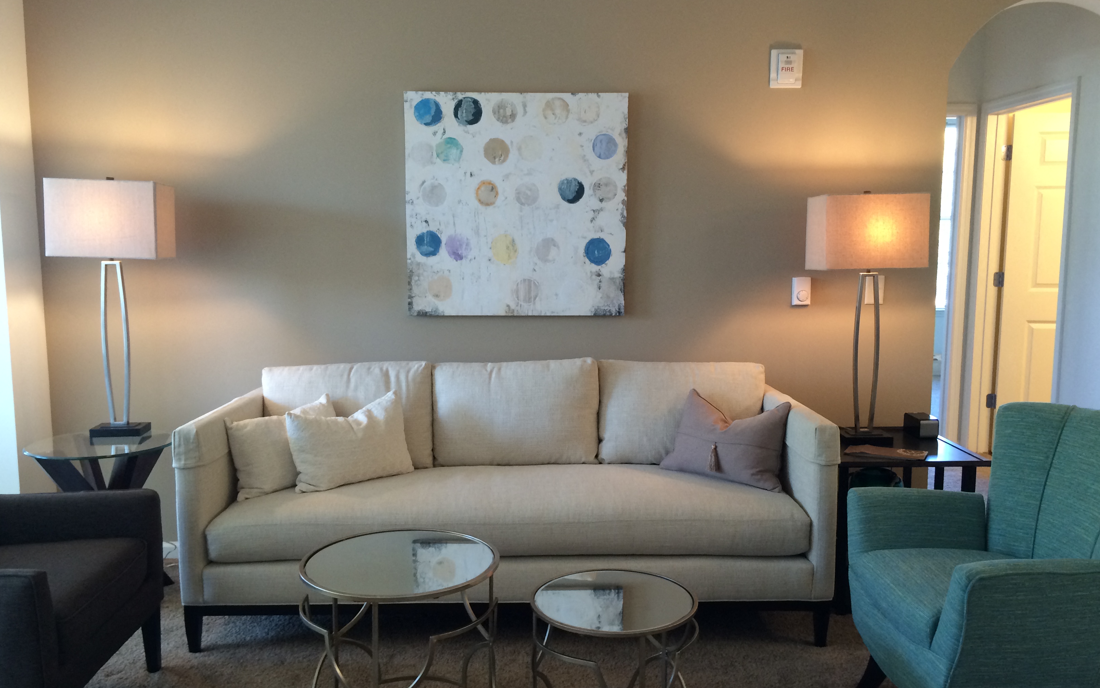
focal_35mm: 31
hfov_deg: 61.2
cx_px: 551
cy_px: 358
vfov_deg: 40.6
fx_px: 929
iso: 100
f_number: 2.2
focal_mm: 4.15
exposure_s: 1/30
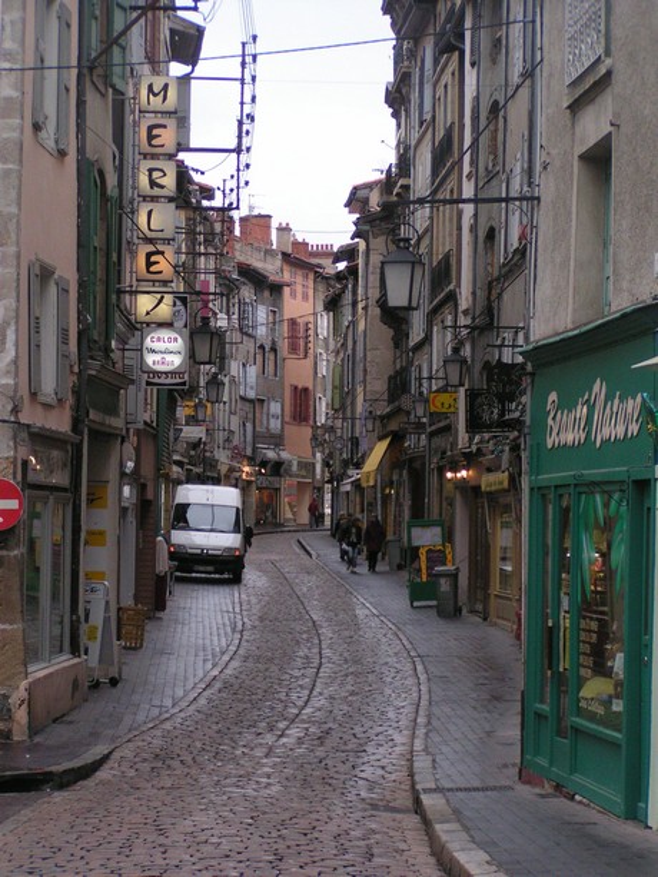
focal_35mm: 114
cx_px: 329
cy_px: 438
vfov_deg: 17.3
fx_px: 2888
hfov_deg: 13.0
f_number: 3.5
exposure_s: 1/125
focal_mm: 17.4
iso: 160
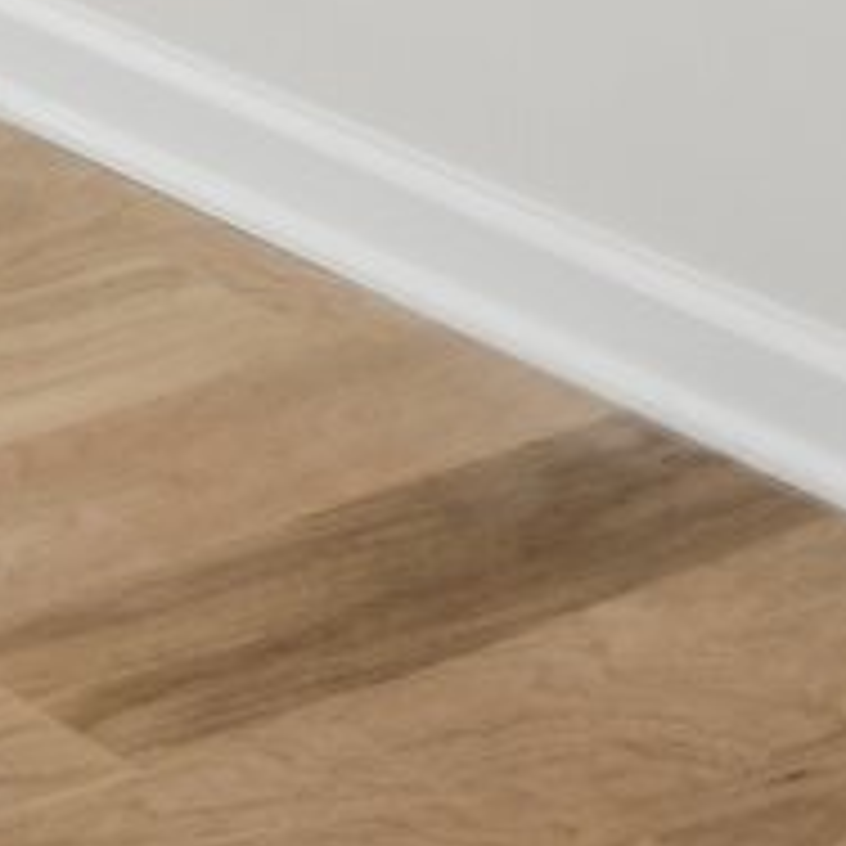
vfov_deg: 9.4
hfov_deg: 9.2
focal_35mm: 148
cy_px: -1681
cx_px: -1786
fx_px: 4092
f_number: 5.6
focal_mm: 16
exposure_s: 1/200
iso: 400
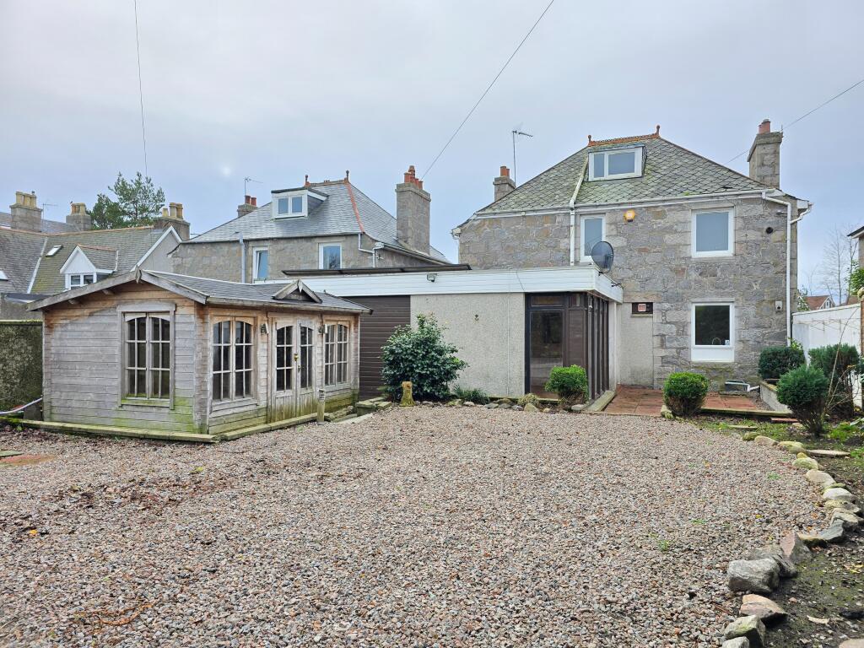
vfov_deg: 58.9
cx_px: 432
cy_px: 324
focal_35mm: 23
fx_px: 574
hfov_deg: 73.9
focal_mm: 6.3
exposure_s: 1/180
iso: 16
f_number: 1.7
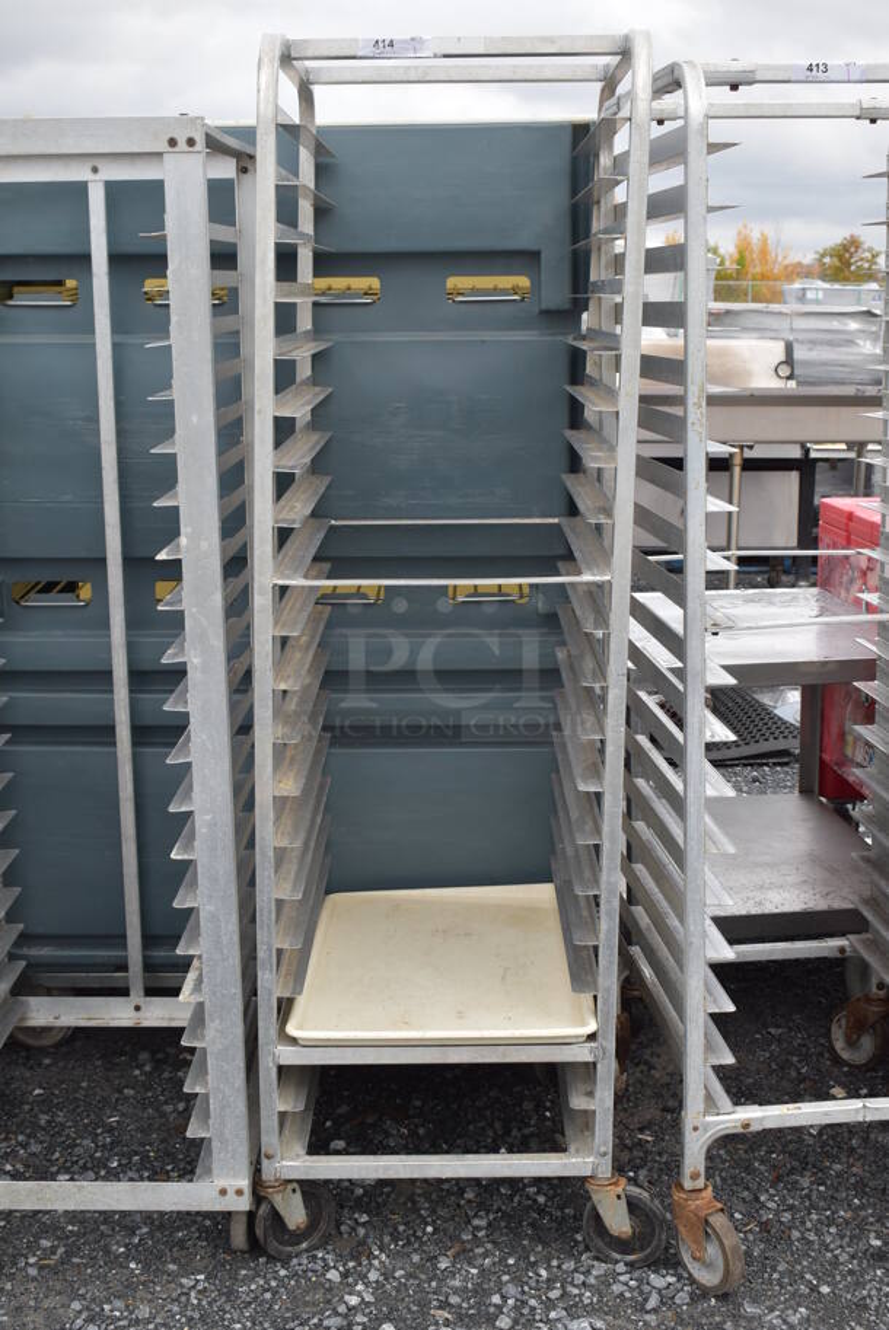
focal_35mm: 46
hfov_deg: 29.0
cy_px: 665
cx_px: 444
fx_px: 1720
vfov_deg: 42.3
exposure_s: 1/250
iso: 200
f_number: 8
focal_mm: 31
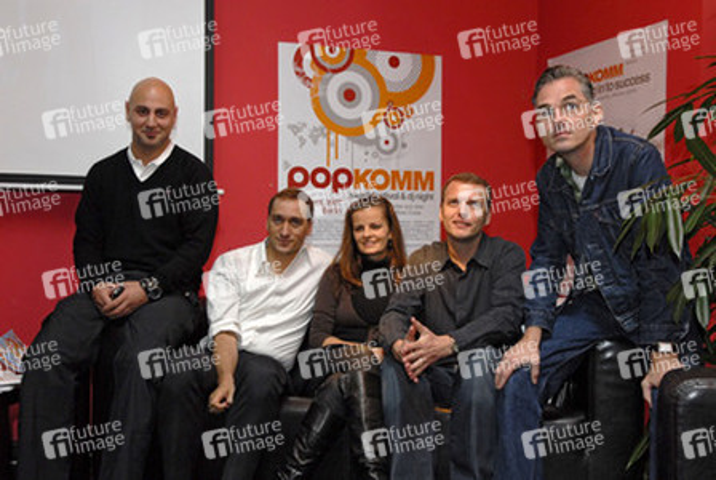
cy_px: 240
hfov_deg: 49.5
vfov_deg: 34.3
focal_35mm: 39
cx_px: 358
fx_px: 777
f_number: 5.6
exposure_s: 1/60
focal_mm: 26
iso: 500
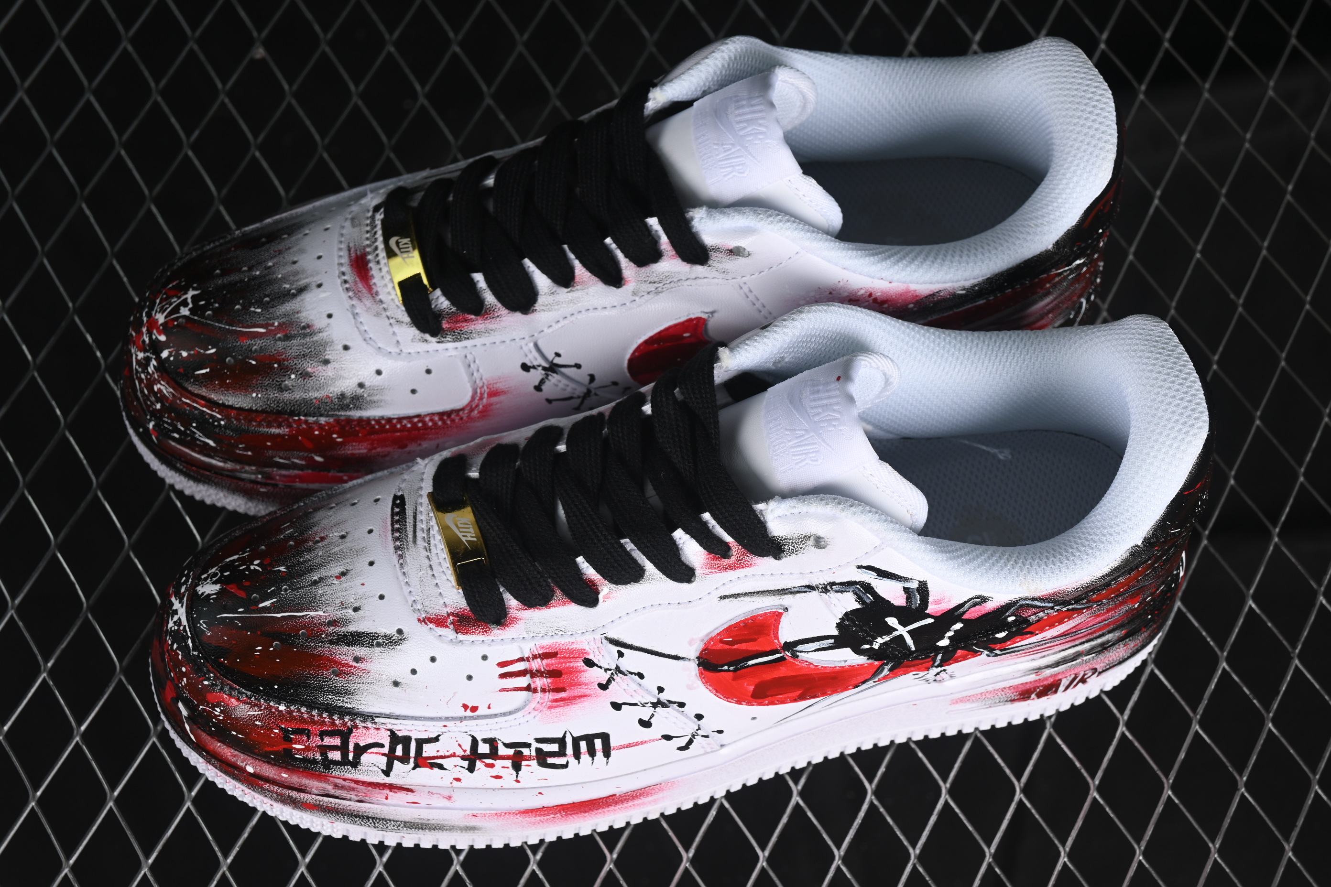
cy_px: 444
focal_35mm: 75
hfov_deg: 27.0
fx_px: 2773
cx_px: 666
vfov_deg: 18.2
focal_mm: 50
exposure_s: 1/80
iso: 160
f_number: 7.1
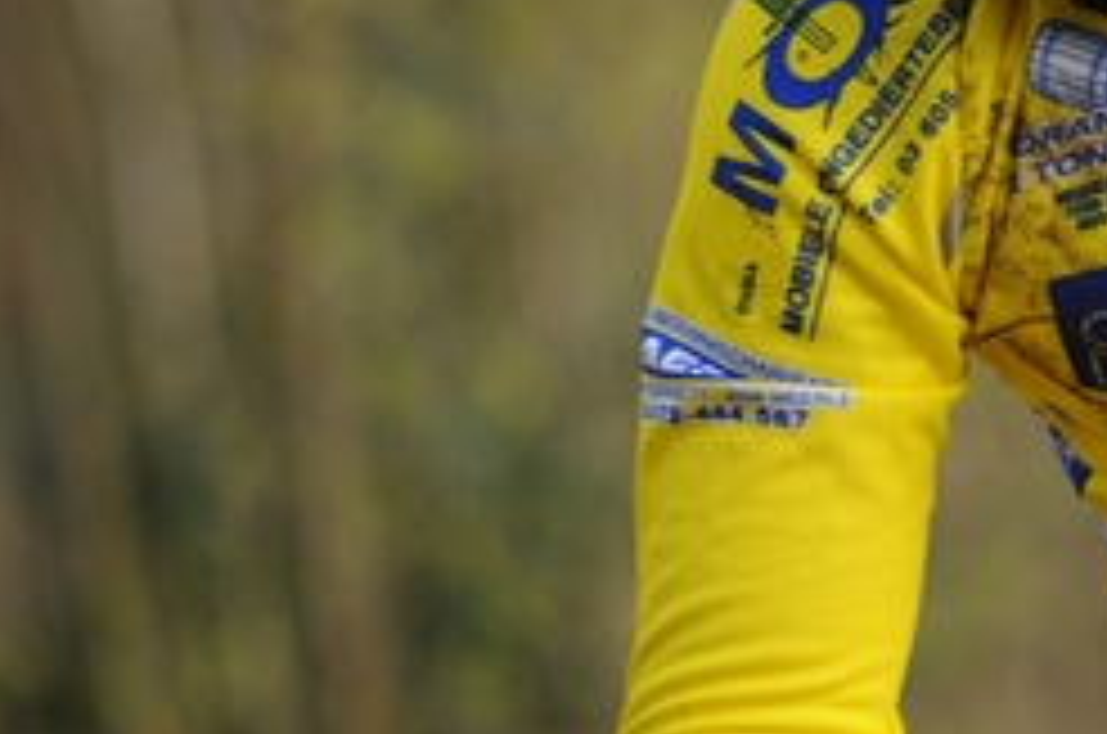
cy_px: 266
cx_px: 1116
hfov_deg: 3.1
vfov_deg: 2.1
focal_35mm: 658
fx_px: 20194
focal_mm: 180
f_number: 2.8
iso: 200
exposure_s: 1/640
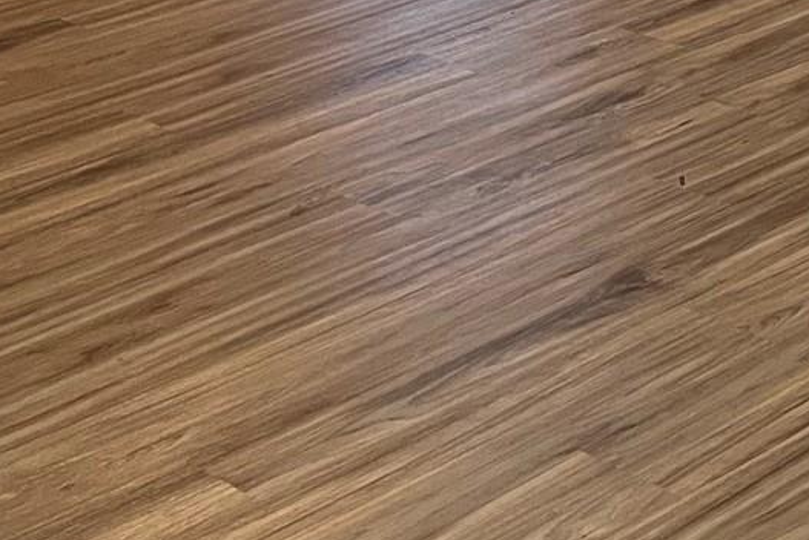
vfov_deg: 11.6
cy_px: -580
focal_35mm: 105
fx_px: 2361
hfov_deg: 17.1
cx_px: 1289
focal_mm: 5.1
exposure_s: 1/60
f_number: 1.6
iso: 200
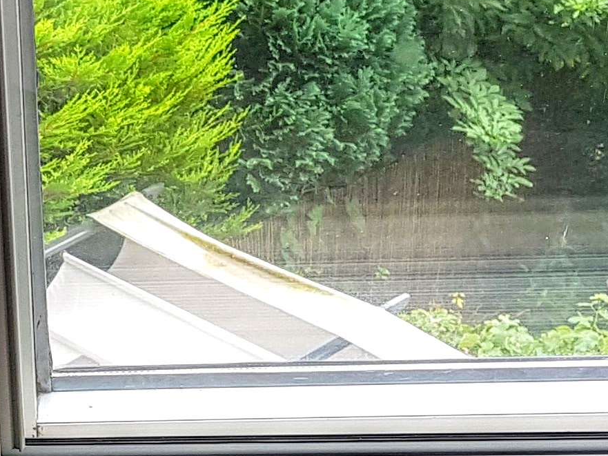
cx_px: 37
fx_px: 2090
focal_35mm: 119
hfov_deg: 16.3
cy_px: 194
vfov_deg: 12.5
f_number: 1.7
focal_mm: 4.2
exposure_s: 1/115
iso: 40
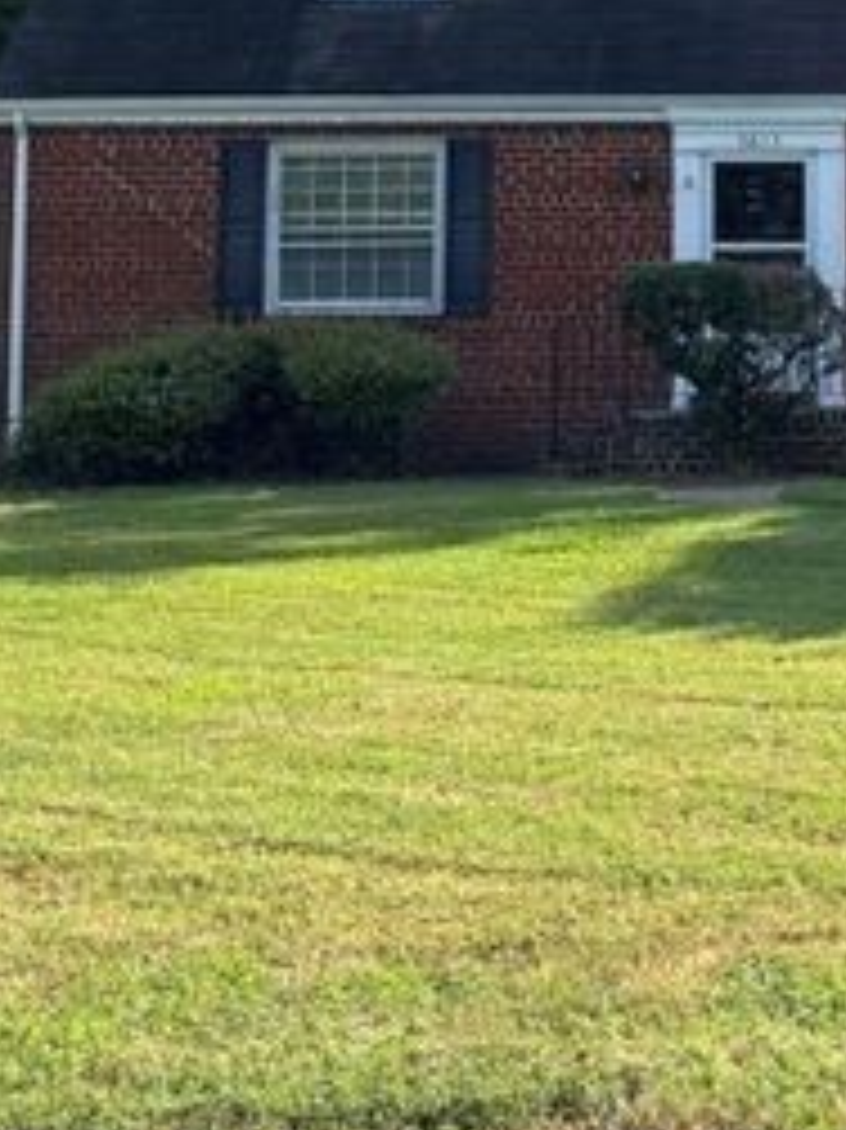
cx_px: 1080
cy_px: 178
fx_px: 2250
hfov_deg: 19.7
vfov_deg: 27.4
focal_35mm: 69
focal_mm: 5.96
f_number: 1.6
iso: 50
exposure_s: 1/1103
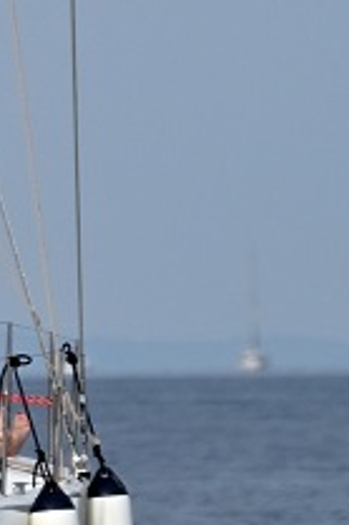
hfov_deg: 0.6
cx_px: 36
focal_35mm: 2155
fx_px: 31387
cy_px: -65
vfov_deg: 1.0
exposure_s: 1/3200
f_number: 5.6
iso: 250
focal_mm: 300
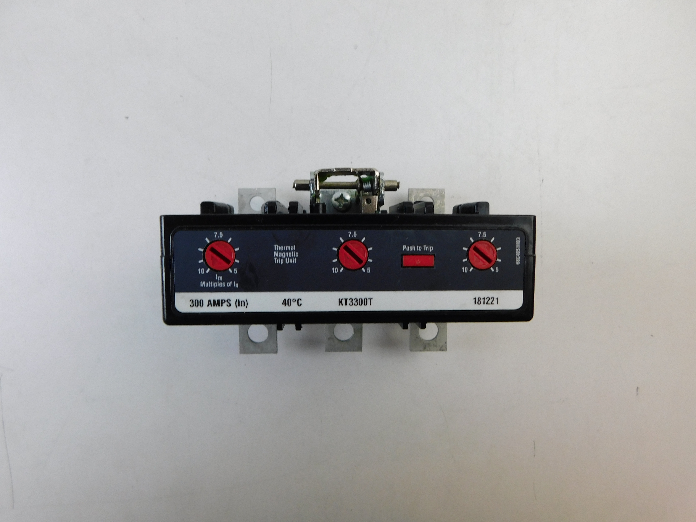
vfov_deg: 58.9
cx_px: 348
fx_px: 462
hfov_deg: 73.9
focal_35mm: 23
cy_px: 261
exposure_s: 1/30
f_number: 3
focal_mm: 4
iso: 125
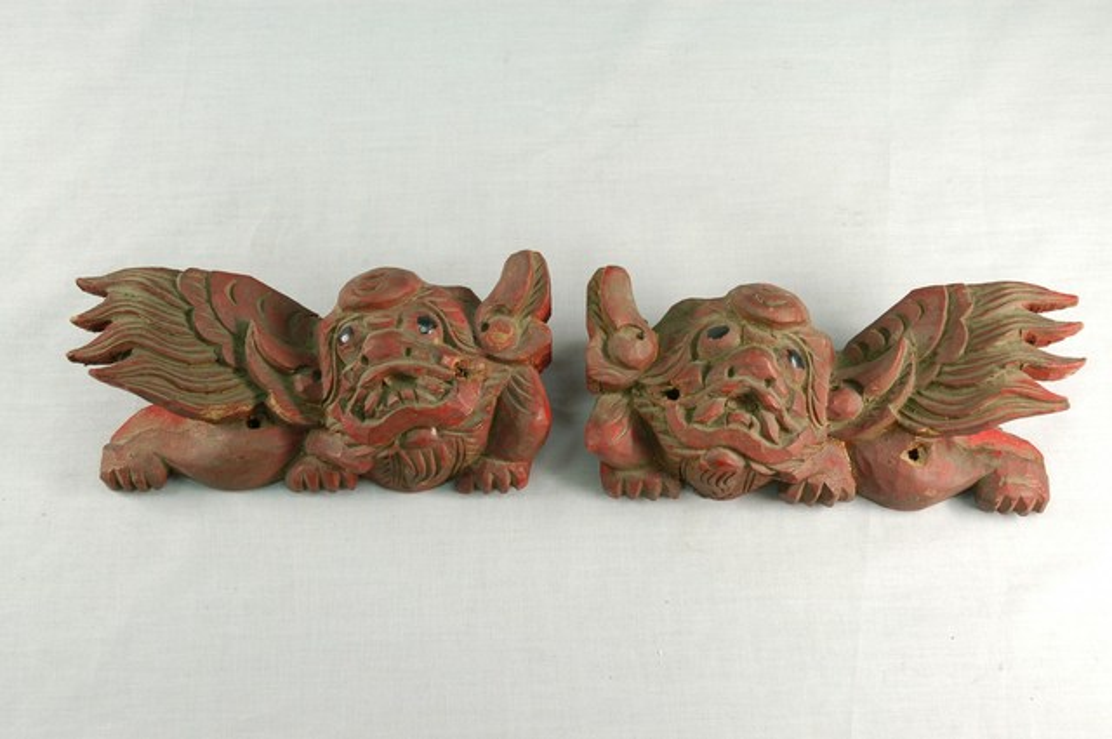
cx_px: 556
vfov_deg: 28.9
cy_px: 370
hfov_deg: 42.4
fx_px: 1434
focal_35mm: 46
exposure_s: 1/8
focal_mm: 31
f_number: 8
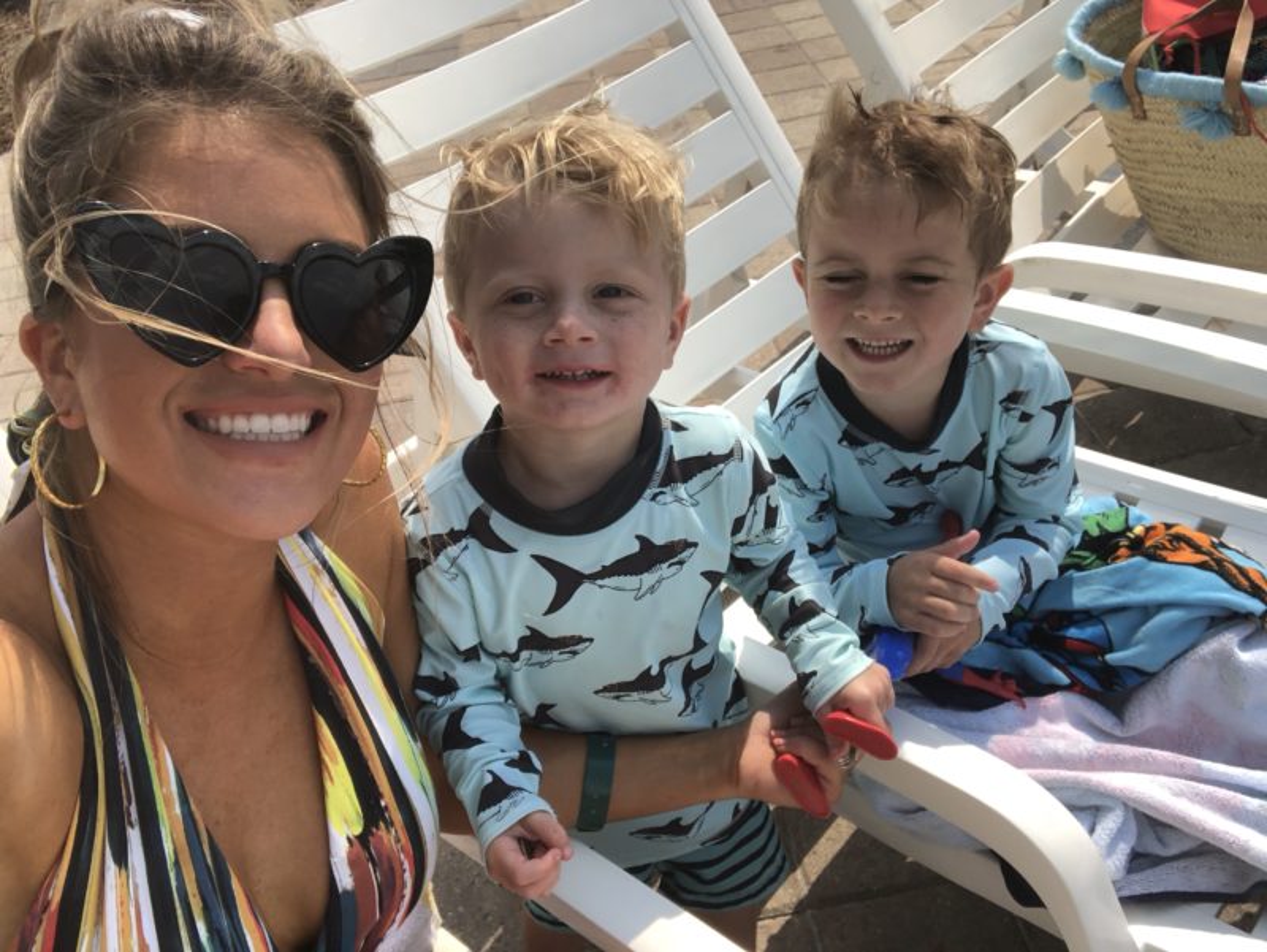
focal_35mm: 32
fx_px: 1172
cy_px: 476
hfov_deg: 56.8
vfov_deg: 44.2
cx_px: 634
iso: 20
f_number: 2.2
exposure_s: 1/913
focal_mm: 2.87
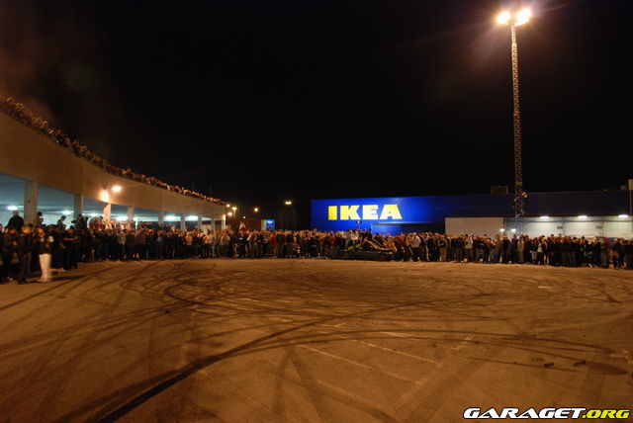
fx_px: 475
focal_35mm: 27
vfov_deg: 48.0
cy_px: 212
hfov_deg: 67.3
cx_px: 316
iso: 400
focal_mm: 18
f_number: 3.5
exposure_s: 1/2.5
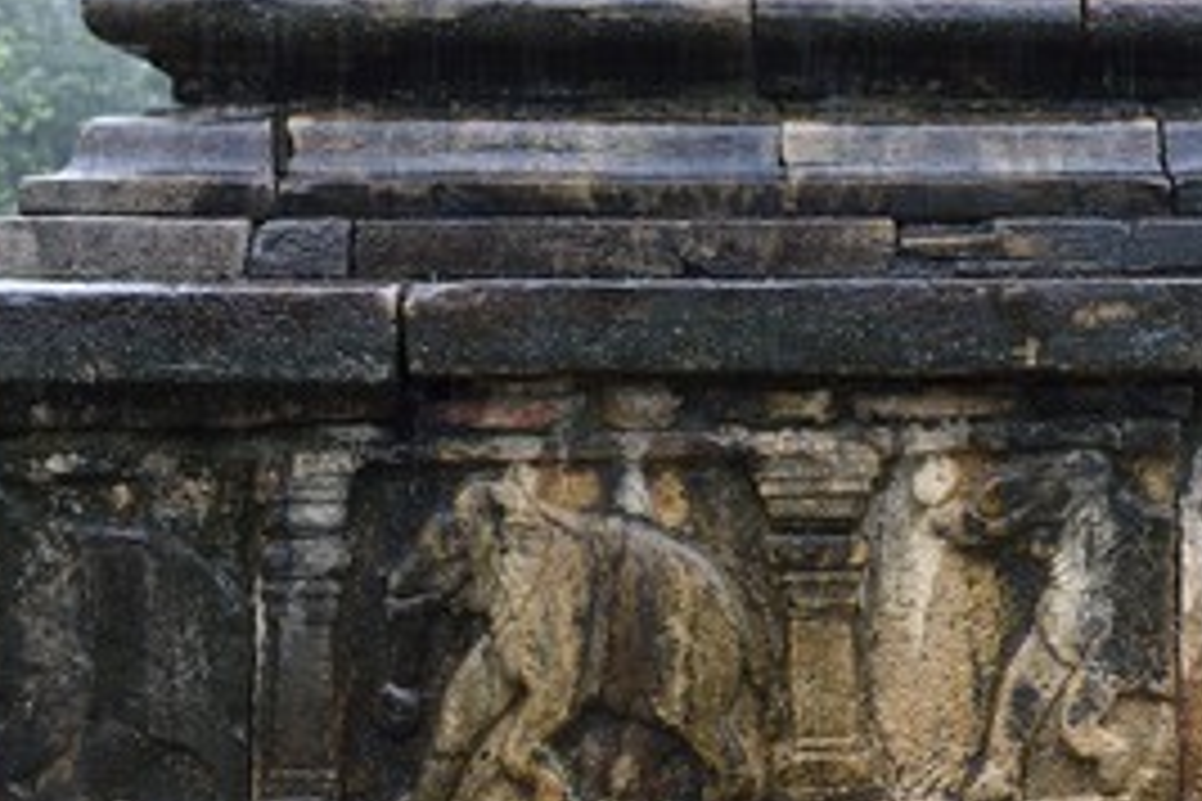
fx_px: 1836
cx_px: 734
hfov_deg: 36.1
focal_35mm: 55
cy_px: 310
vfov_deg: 24.6
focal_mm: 35
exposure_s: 1/80
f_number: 4.5
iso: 800
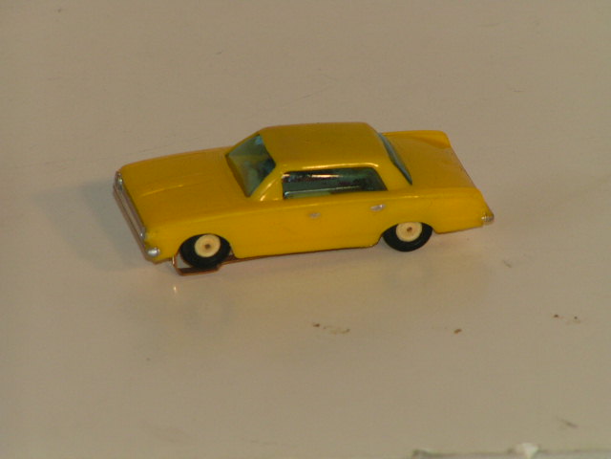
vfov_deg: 3.9
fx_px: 6707
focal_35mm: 380
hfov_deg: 5.2
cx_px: 306
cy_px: 230
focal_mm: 58
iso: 100
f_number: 5.6
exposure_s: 1/400
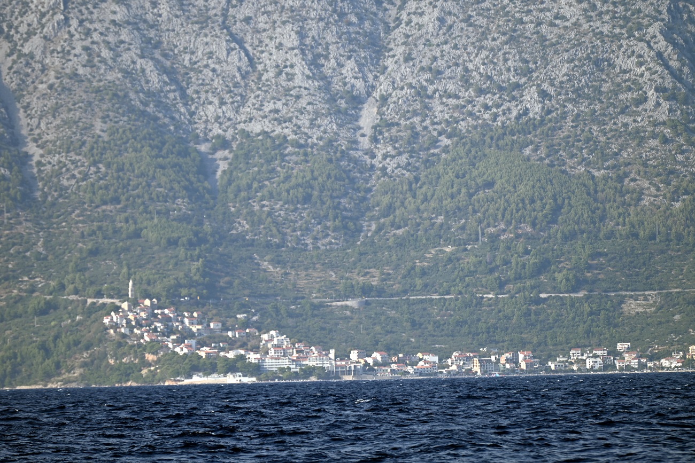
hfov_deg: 7.9
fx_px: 5020
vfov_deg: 5.3
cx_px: 348
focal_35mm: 260
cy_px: 232
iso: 200
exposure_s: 1/1000
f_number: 5.6
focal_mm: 260
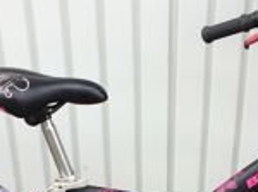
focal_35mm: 93
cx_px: 153
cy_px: 195
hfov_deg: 21.1
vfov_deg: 15.5
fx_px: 692
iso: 32
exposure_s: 1/127
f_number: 2.2
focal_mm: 4.15
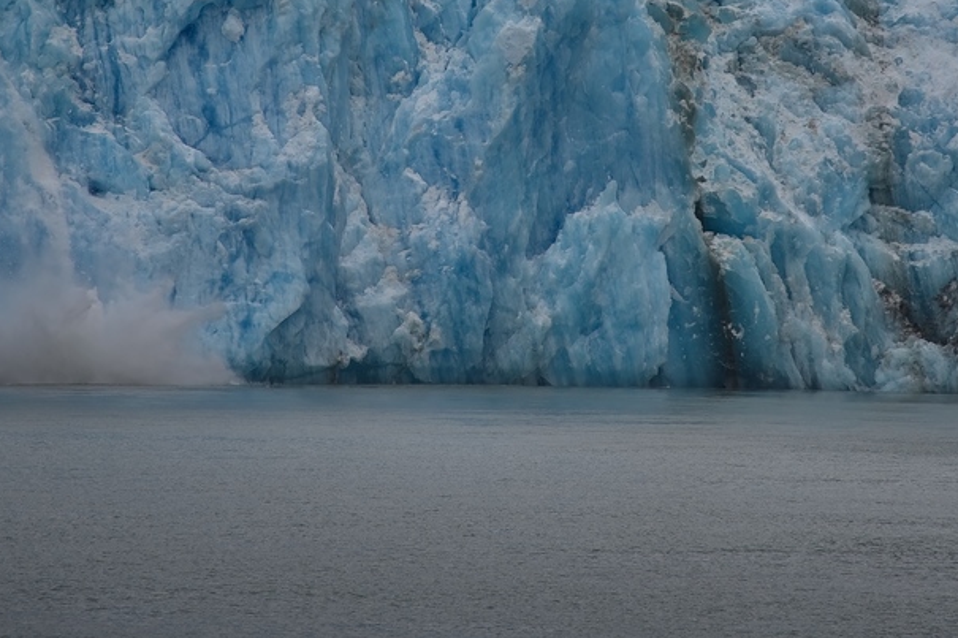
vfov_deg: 5.4
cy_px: -17
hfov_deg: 8.1
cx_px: 564
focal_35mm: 254
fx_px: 6757
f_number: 4
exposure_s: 1/250
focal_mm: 120
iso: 140
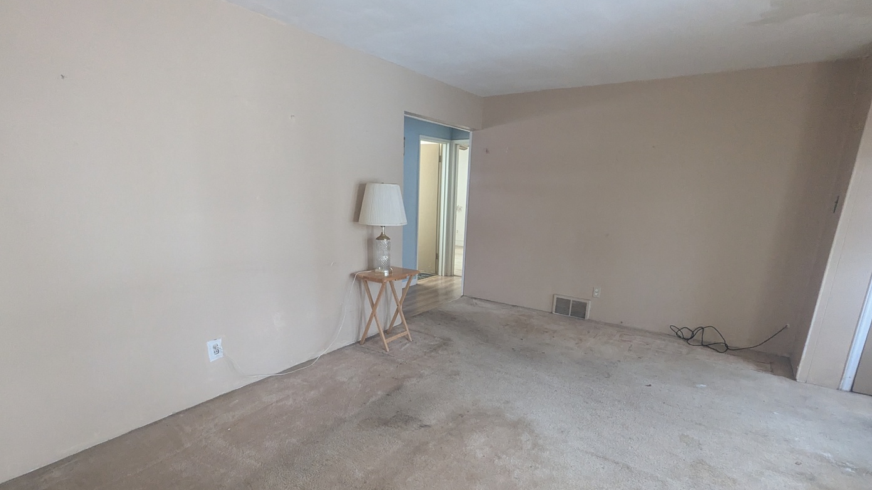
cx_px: 429
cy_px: 292
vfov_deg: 60.5
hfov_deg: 92.7
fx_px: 416
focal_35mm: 18
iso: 729
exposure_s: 1/59
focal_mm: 2.35
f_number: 2.2
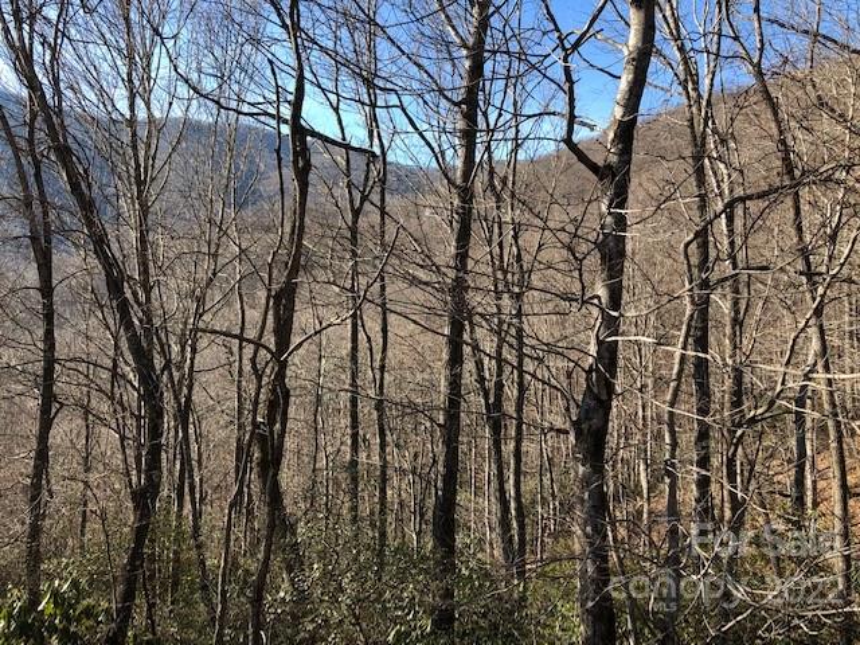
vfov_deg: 49.7
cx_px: 430
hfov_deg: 63.4
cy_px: 322
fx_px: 696
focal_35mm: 28
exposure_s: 1/481
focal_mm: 3.99
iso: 20
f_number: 1.8
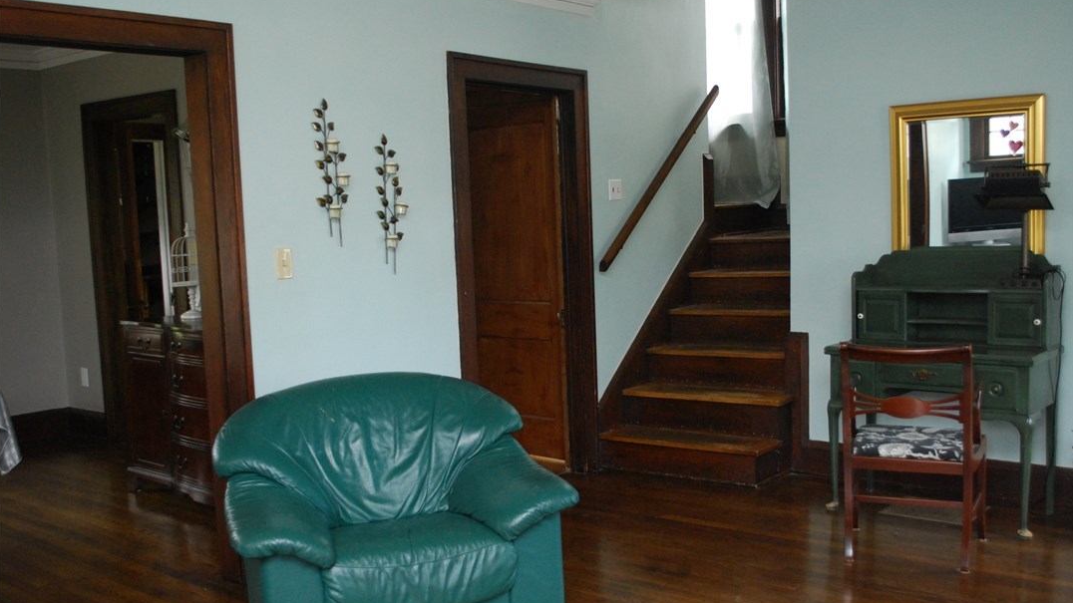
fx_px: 1081
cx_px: 535
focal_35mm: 38
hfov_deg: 52.8
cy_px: 331
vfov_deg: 31.2
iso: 1000
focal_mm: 24
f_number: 4.2
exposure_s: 1/60
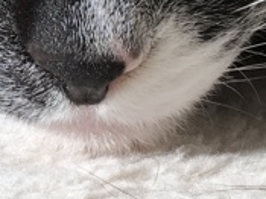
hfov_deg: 11.3
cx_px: -94
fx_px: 1305
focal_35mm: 170
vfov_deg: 8.5
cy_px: -126
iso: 25
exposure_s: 1/60
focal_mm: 4.15
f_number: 2.2
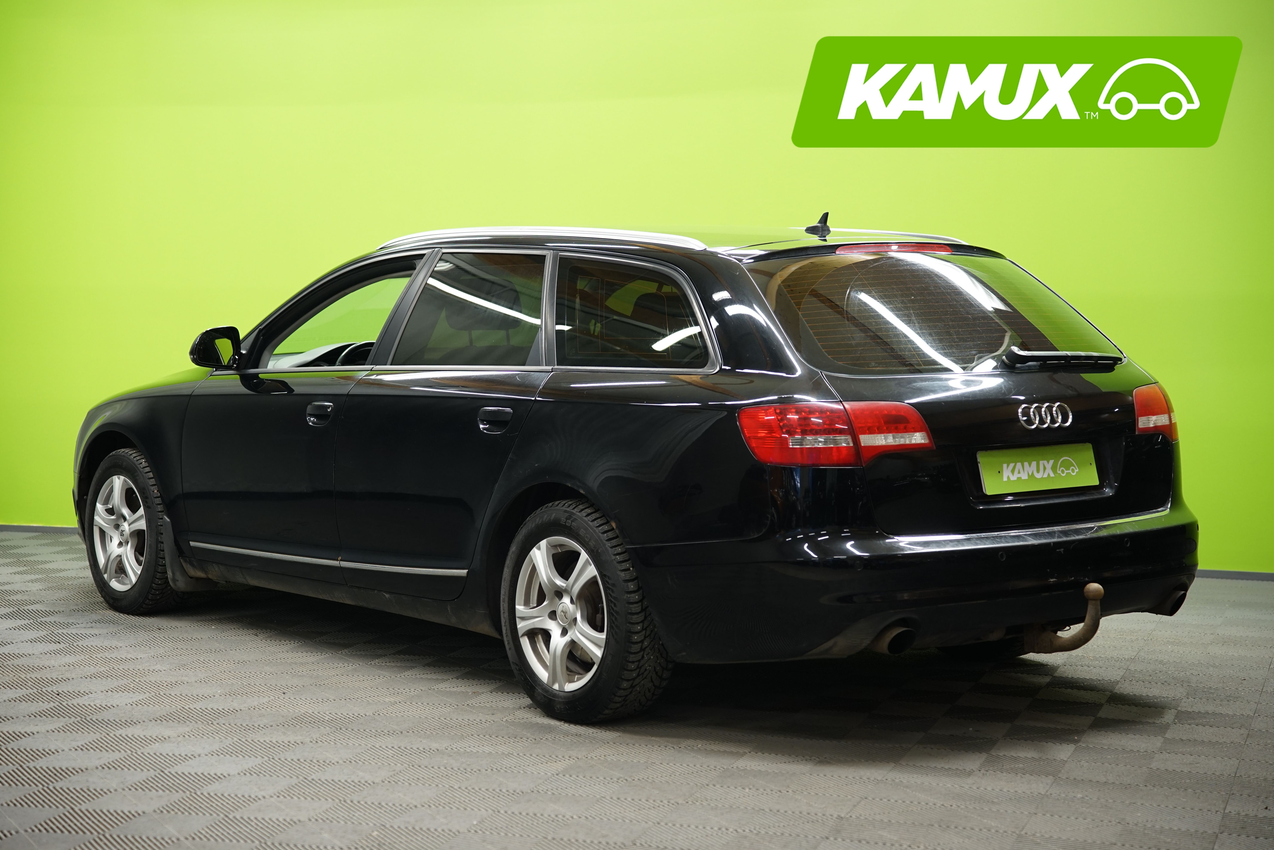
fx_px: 2335
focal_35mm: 66
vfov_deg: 20.6
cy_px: 426
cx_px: 629
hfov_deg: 30.5
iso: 640
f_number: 2.8
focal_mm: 65
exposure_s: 1/40
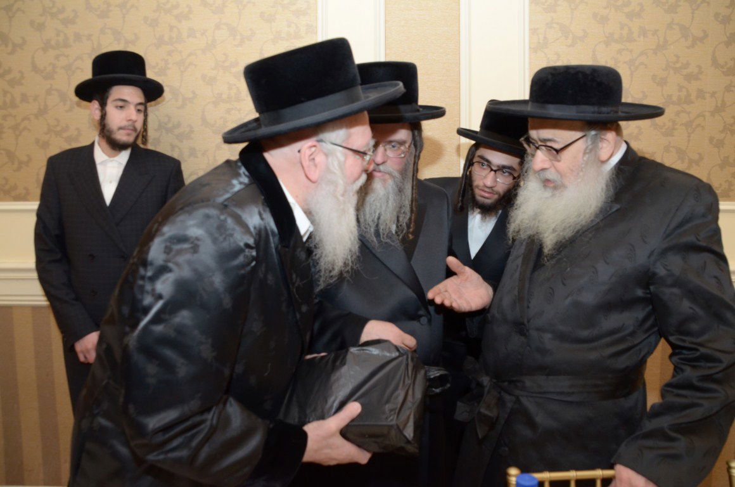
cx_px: 368
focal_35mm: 27
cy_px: 244
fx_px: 550
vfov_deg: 47.7
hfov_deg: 67.5
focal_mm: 18
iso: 800
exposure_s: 1/125
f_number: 6.3
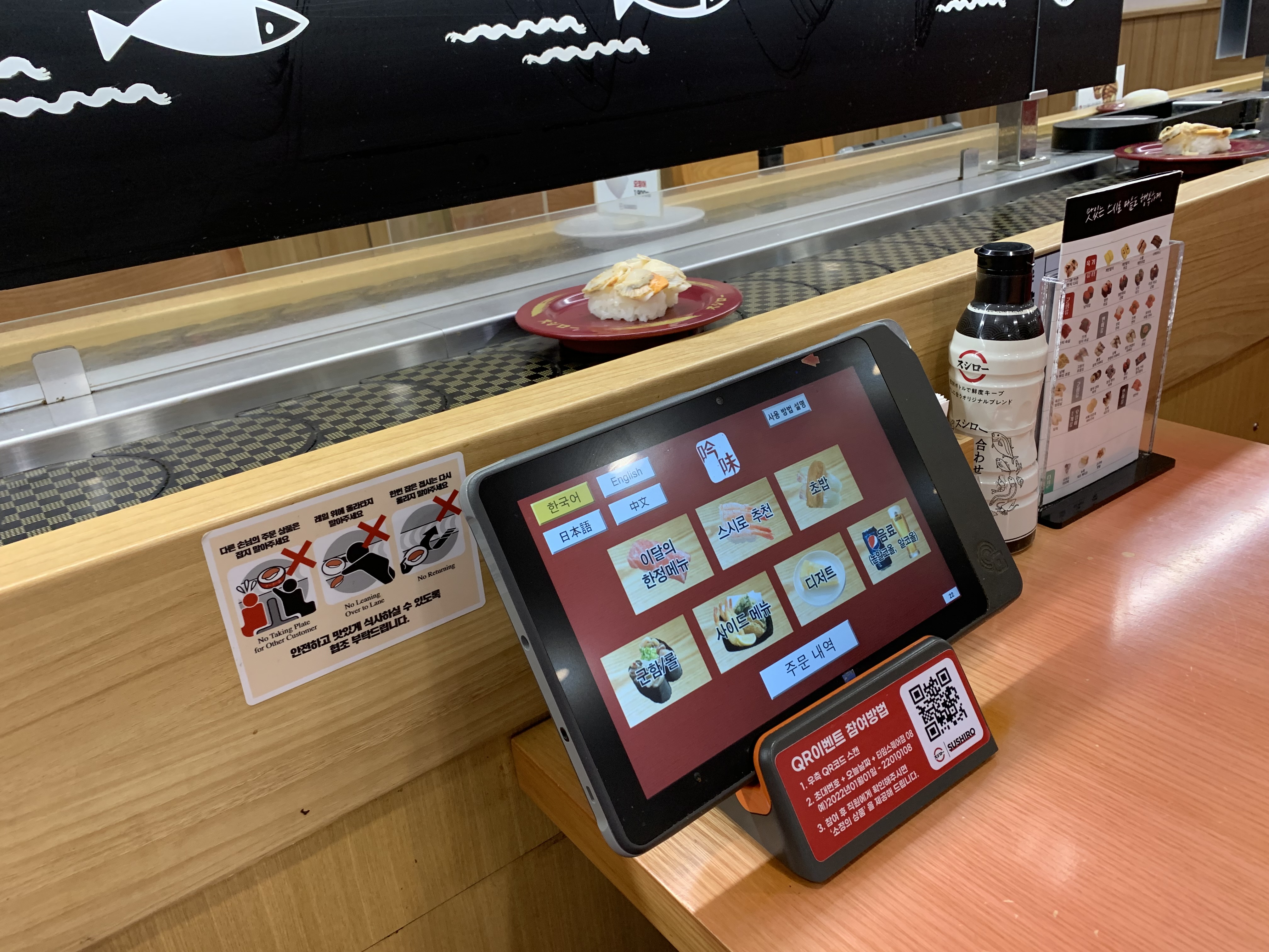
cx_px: 634
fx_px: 953
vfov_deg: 53.1
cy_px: 476
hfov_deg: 67.3
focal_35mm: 26
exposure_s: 1/60
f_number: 1.8
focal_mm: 4.25
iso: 125
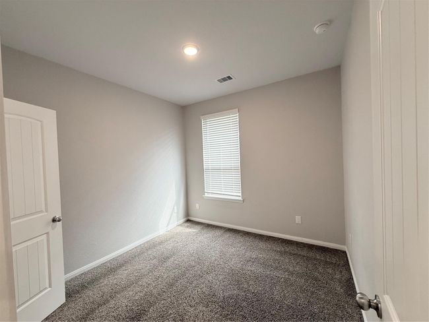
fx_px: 174
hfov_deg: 102.0
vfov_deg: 85.7
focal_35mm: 14
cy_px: 161
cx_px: 214
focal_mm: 2.22
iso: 200
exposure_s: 1/120
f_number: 2.2
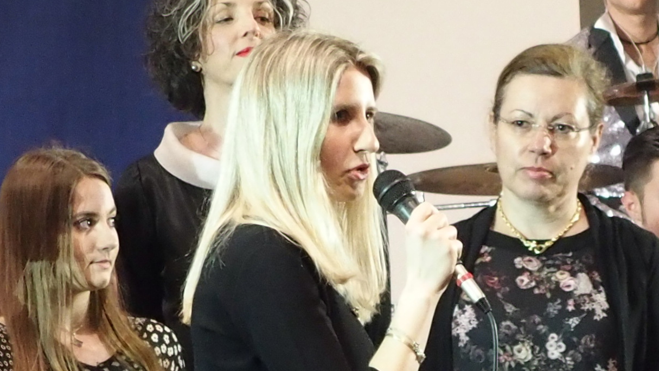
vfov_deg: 5.0
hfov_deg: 8.9
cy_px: 519
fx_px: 4228
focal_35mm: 242
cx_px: 284
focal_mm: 14.5
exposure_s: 1/60
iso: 800
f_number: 2.8
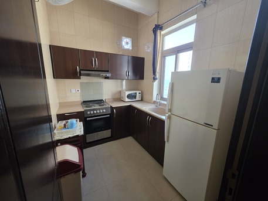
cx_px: 134
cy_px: 100
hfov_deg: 106.2
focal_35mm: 13
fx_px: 101
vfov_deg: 89.9
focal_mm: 2.2
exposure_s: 1/50
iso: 250
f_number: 1.9
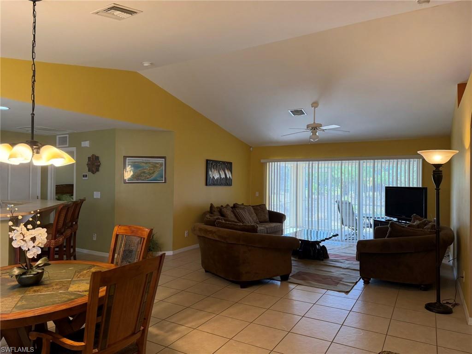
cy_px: 177
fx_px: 327
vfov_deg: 56.8
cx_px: 236
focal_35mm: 24
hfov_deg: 71.6
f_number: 1.78
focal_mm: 6.76
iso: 160
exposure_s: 1/120
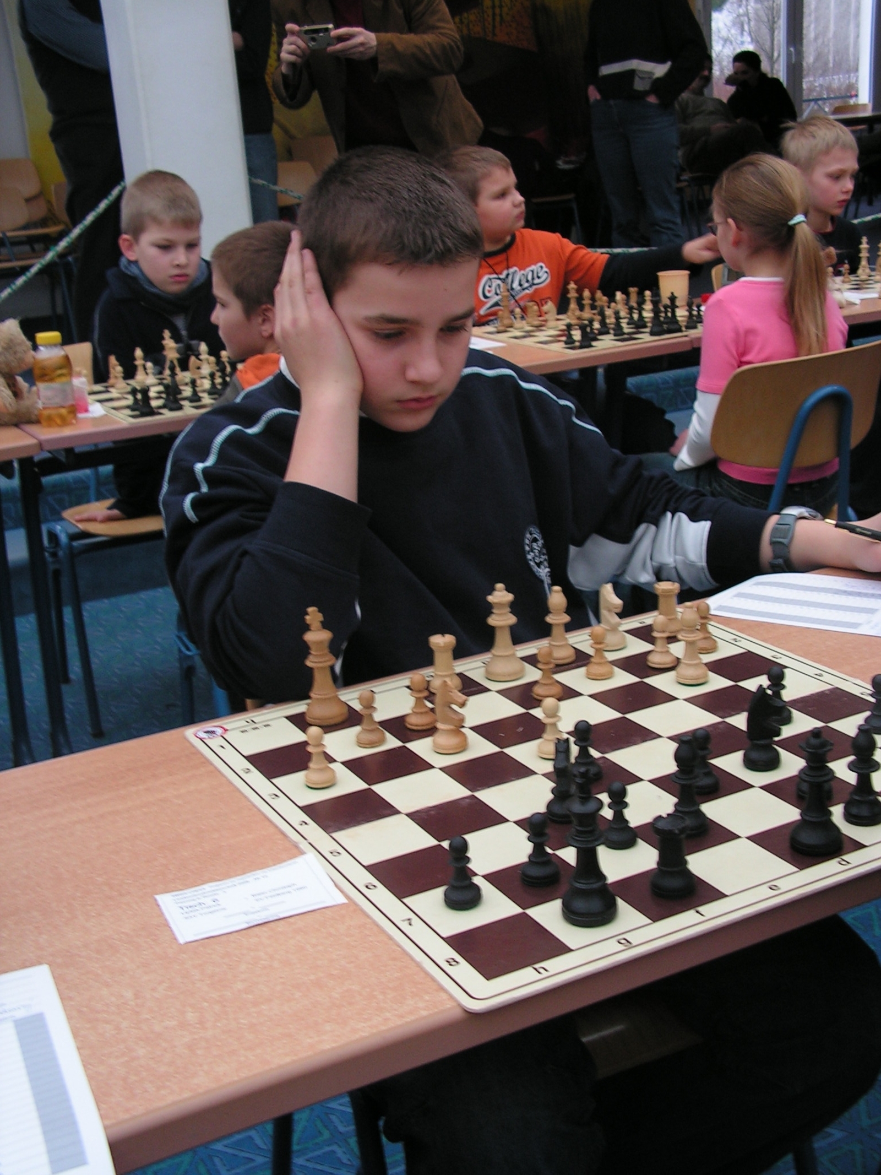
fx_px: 1493
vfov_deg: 42.9
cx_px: 440
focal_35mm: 44
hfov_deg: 32.9
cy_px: 588
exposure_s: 1/40
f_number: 3.2
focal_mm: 7.4
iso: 80
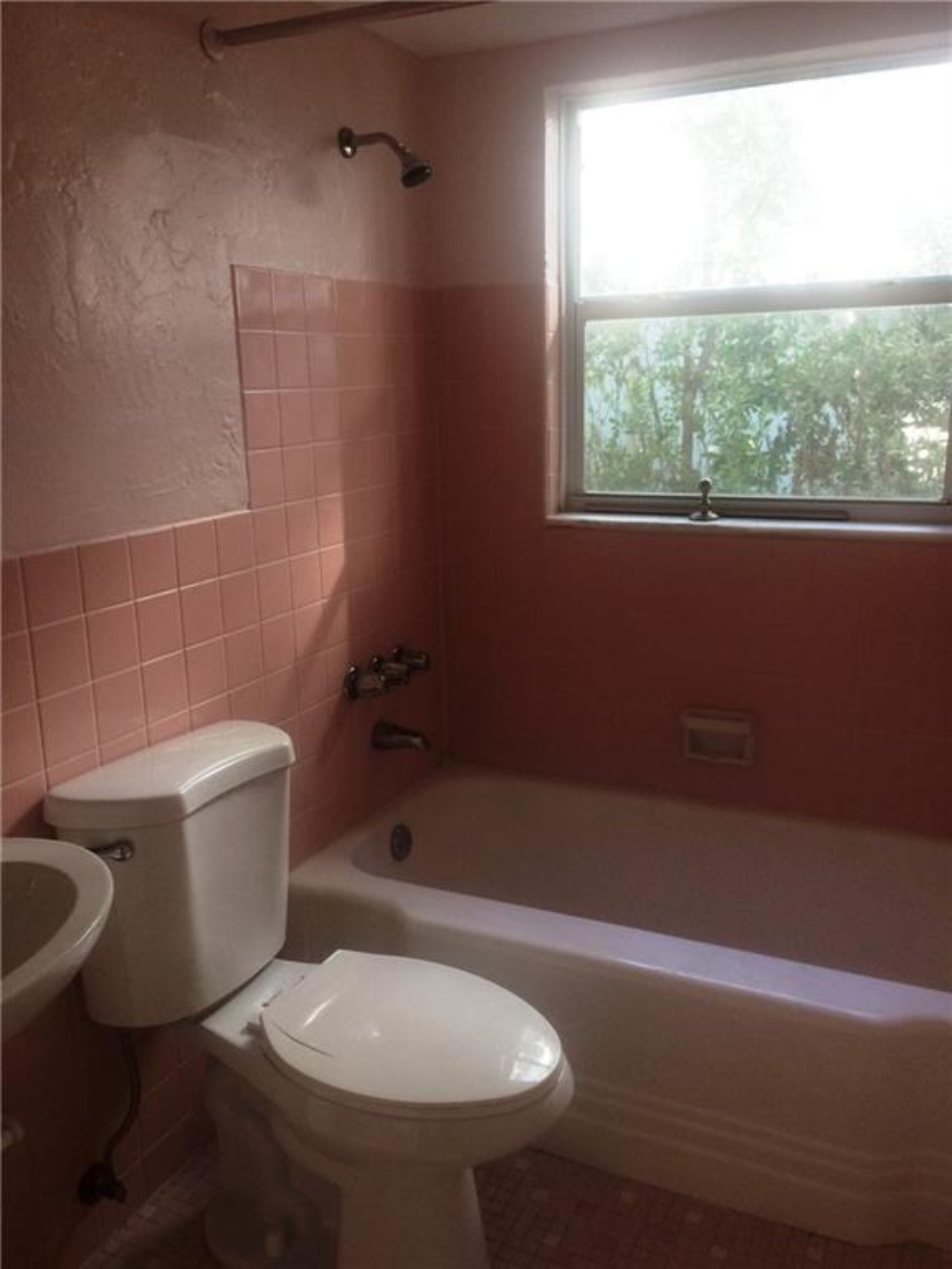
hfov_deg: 48.2
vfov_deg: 61.7
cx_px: 476
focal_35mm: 29
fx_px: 1063
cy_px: 634
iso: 32
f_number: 2.2
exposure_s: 1/30
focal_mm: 4.15
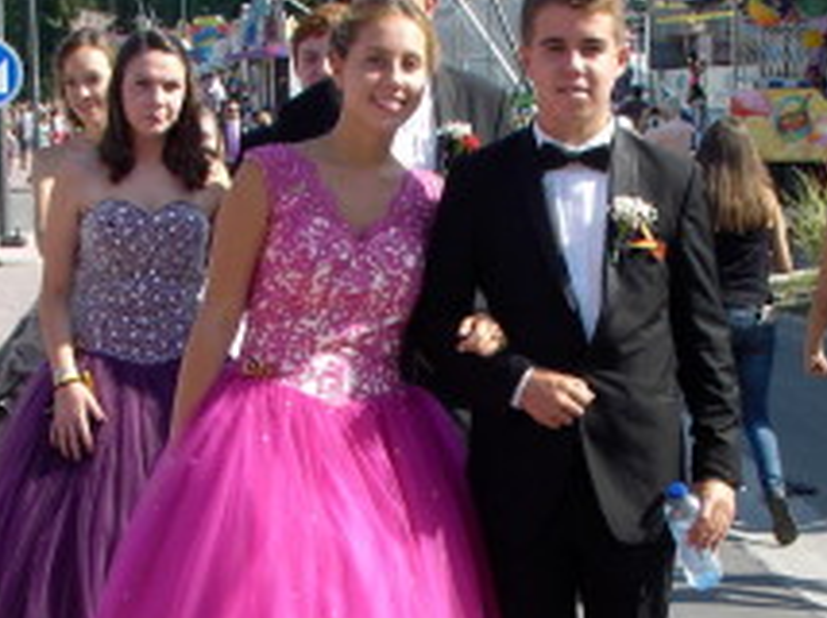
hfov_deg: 17.9
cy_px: 556
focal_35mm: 110
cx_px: 471
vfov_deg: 13.3
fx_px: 2625
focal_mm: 7.5
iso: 70
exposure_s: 1/210
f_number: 4.5
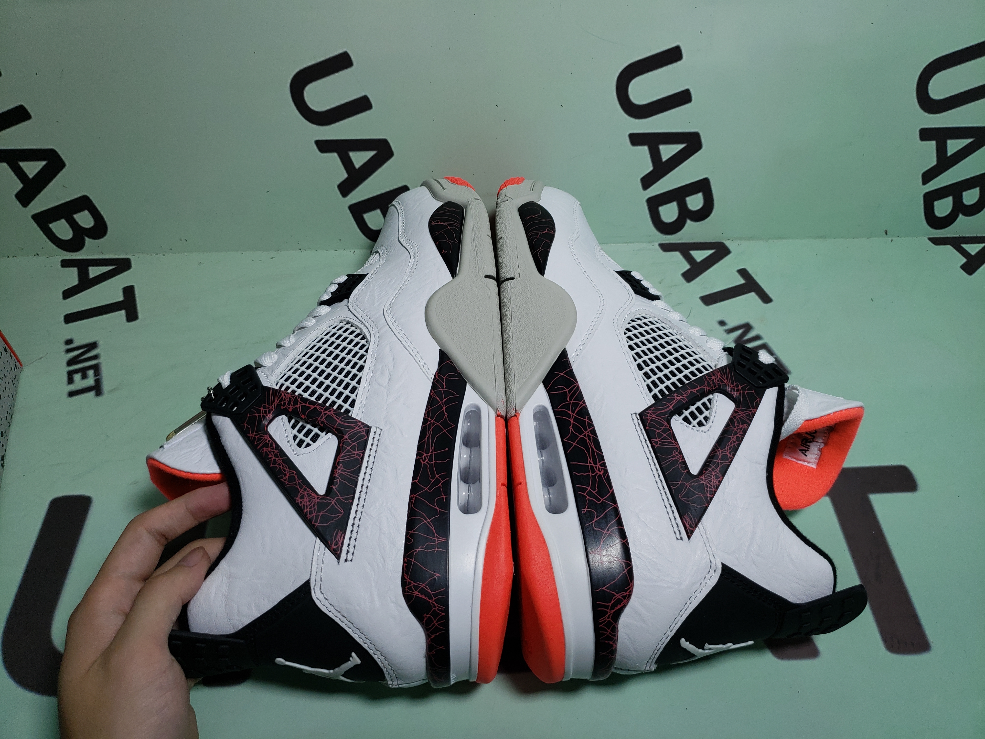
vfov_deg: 53.1
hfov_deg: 67.3
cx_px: 492
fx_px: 740
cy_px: 370
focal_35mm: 26
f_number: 1.5
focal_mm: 4.3
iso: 50
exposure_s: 1/670
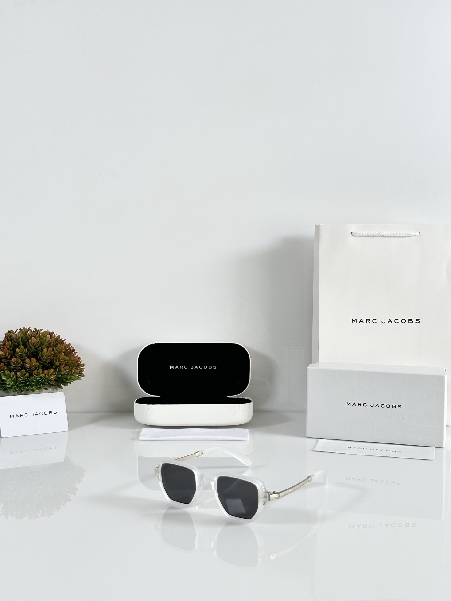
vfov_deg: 39.7
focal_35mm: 48
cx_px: 226
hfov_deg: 30.3
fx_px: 834
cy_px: 300
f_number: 1.78
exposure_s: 1/121
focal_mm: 6.86
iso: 64
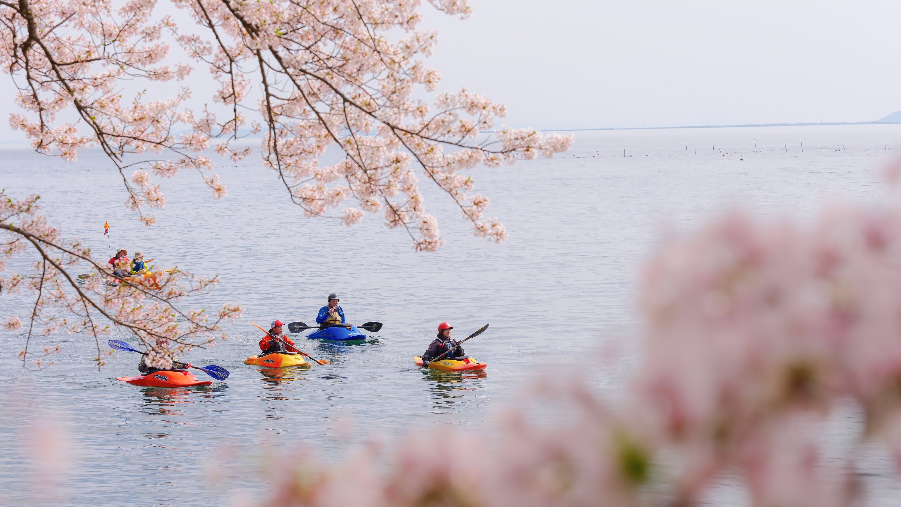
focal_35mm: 95
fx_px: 2270
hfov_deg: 22.5
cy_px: 253
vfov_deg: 12.7
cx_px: 450
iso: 200
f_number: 8
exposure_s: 1/280
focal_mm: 110
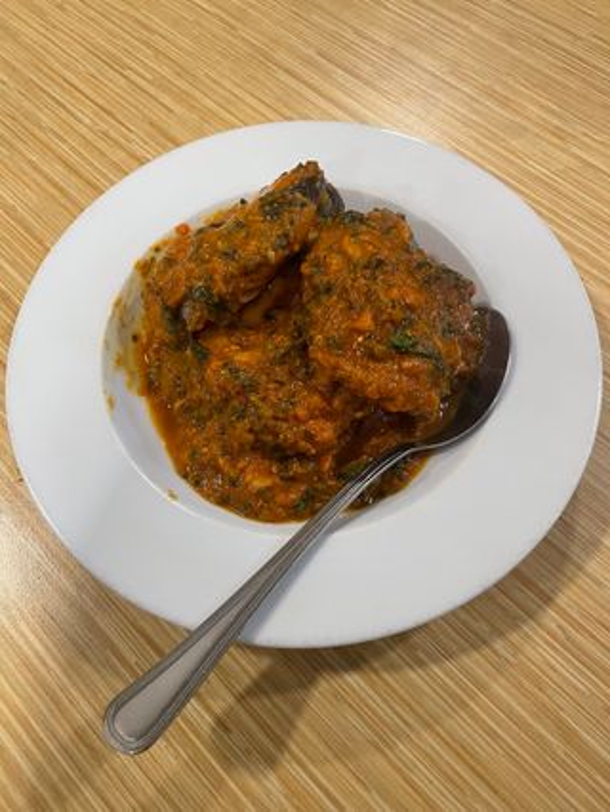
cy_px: 406
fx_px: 610
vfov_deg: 67.3
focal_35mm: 26
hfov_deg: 53.1
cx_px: 305
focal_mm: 4.2
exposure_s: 1/50
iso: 160
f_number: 1.6
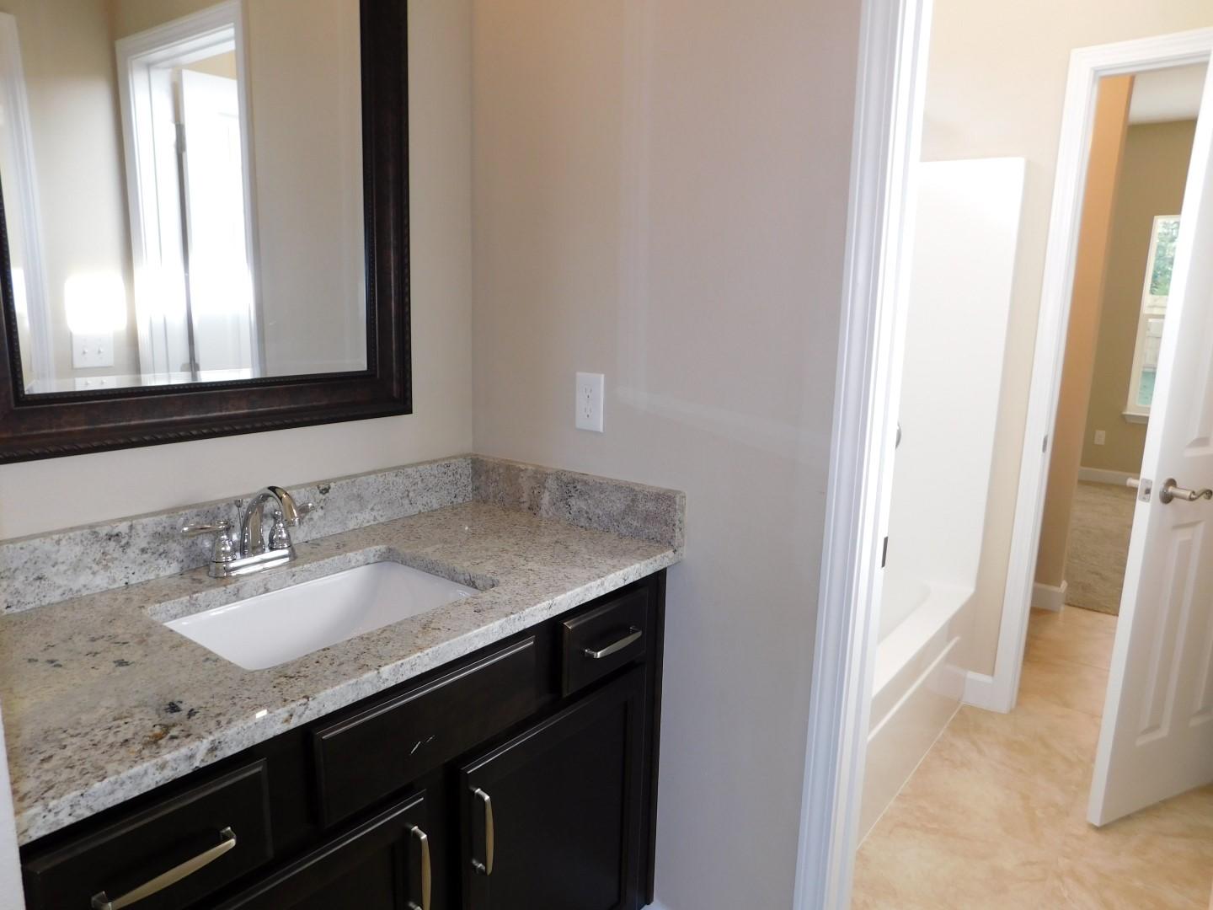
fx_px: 841
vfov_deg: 56.8
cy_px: 455
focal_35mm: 24
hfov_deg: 71.6
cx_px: 606
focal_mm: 4.1
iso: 125
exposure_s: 1/30
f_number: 3
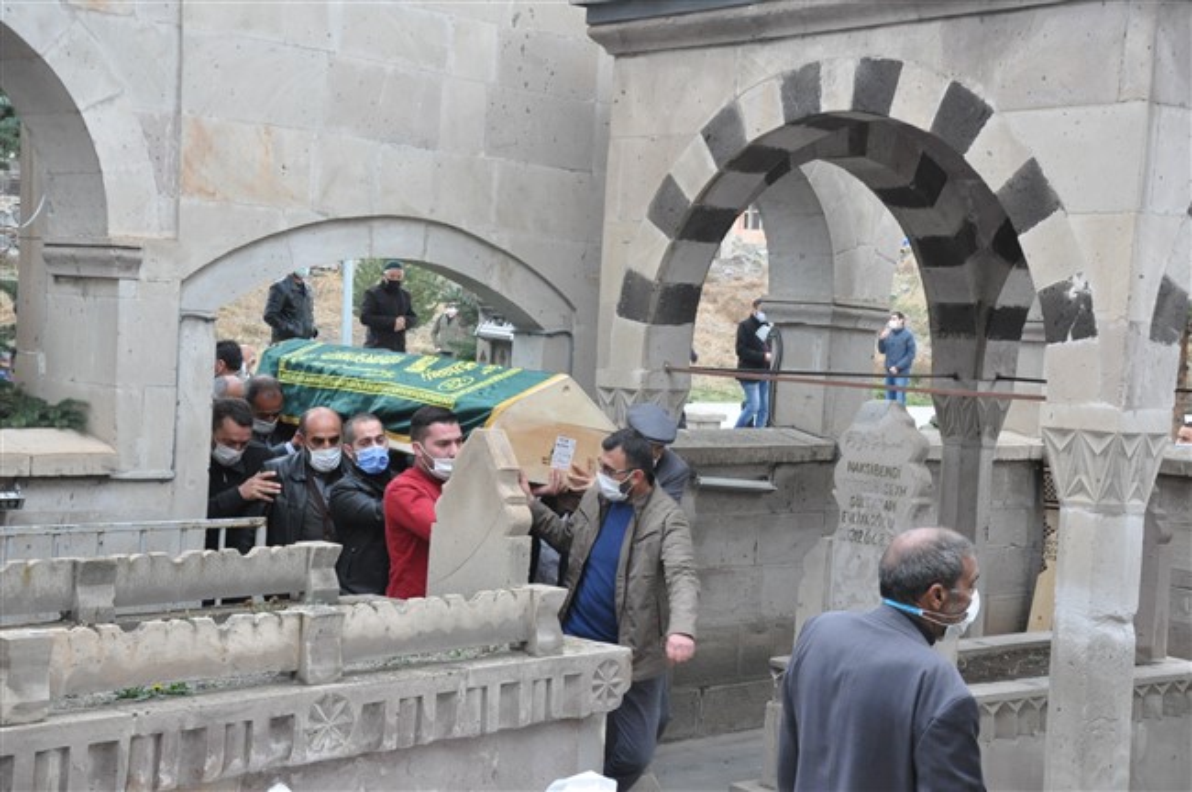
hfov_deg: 35.1
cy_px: 396
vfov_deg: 23.7
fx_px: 1885
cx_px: 596
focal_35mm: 57
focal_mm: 38
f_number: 10
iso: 1600
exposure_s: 1/100
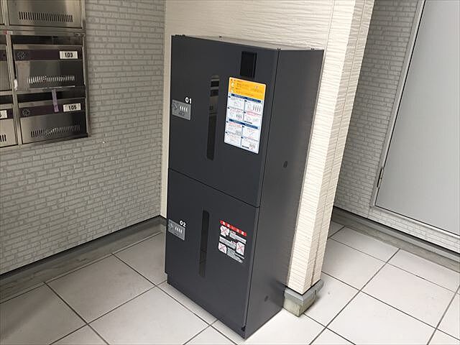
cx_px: 230
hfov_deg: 61.7
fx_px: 385
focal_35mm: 29
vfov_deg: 48.2
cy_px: 172
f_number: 2.2
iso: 40
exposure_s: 1/60
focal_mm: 4.15
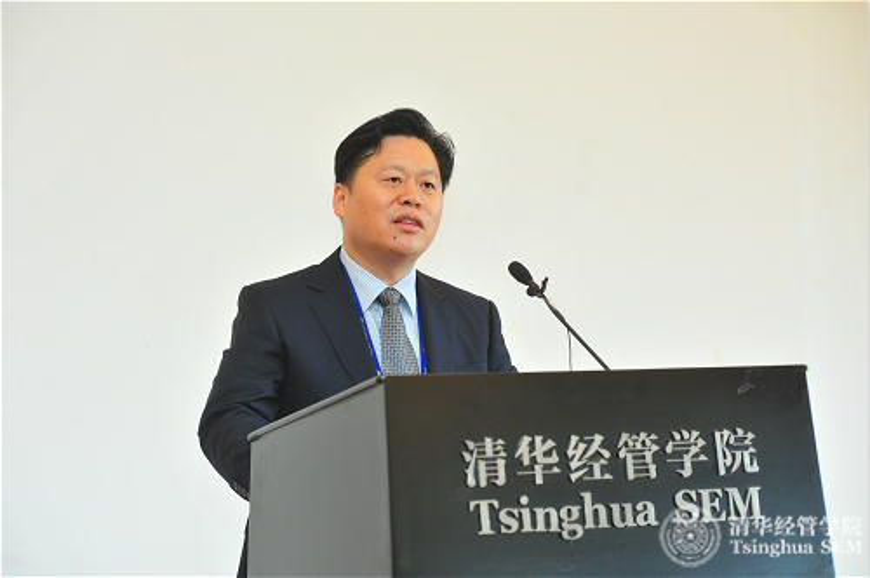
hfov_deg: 22.2
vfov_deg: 14.8
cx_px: 435
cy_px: 289
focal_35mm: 92
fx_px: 2220
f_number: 7.1
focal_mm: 92
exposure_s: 1/100
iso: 1600
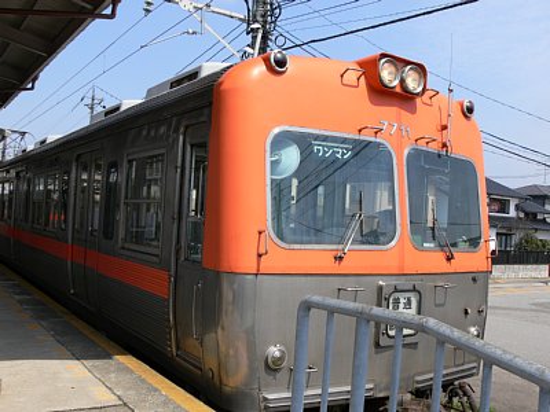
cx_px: 275
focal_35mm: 35
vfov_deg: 40.7
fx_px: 556
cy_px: 206
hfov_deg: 52.6
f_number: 5.6
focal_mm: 7.4
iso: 80
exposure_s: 1/320
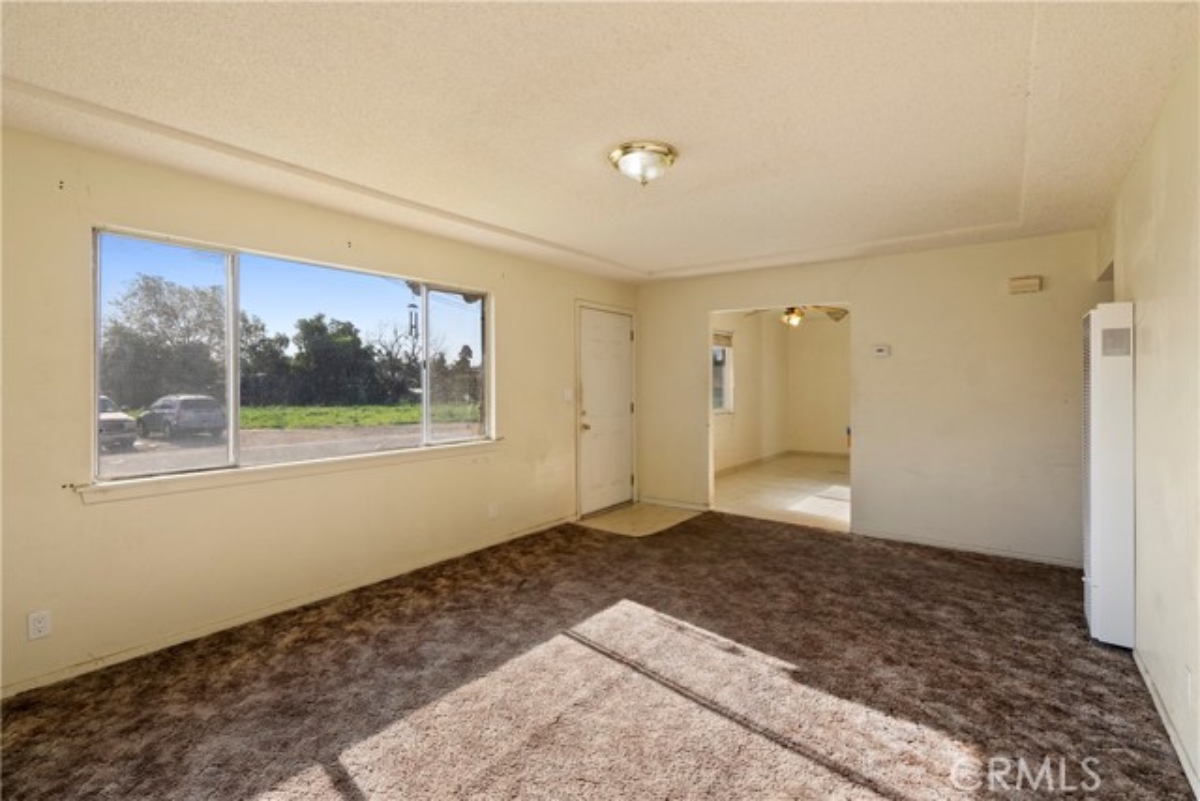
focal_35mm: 16
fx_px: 533
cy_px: 400
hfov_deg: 96.7
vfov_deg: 73.8
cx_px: 600
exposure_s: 1/25
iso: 400
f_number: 7.1
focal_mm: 16
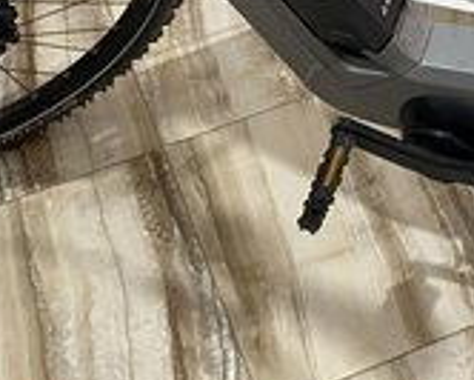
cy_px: -57
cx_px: 457
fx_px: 1376
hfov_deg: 19.1
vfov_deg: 15.2
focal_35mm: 98
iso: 500
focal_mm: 4.25
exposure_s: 1/33
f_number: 1.8
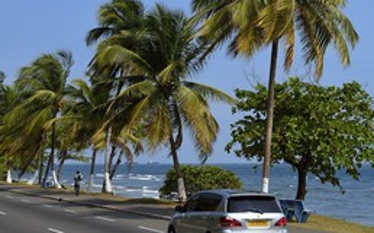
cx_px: 300
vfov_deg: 15.7
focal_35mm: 83
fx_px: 846
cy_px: 77
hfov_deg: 24.5
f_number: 9
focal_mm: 50
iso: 400
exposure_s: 1/1000
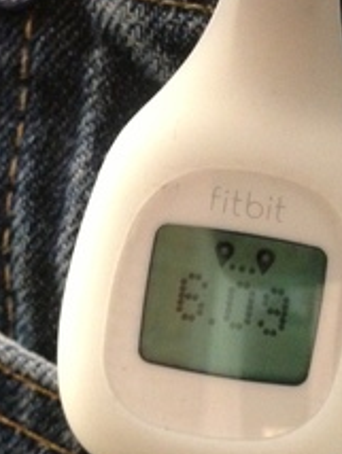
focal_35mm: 74
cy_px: 346
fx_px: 973
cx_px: 236
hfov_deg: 19.9
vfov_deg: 25.9
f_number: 2.4
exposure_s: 1/15
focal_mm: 4.13
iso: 640
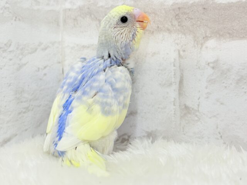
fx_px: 371
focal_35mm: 52
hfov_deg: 36.8
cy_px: 92
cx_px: 124
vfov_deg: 28.0
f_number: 1.6
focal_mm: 5.96
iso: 64
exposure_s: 1/100
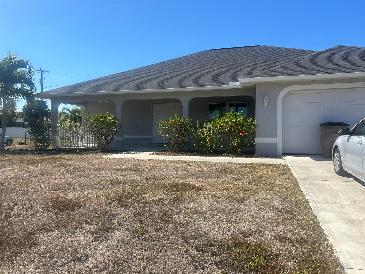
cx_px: 182
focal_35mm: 26
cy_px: 137
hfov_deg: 67.3
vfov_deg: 53.1
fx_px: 274
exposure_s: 1/3968
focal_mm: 5.7
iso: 50
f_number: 1.5
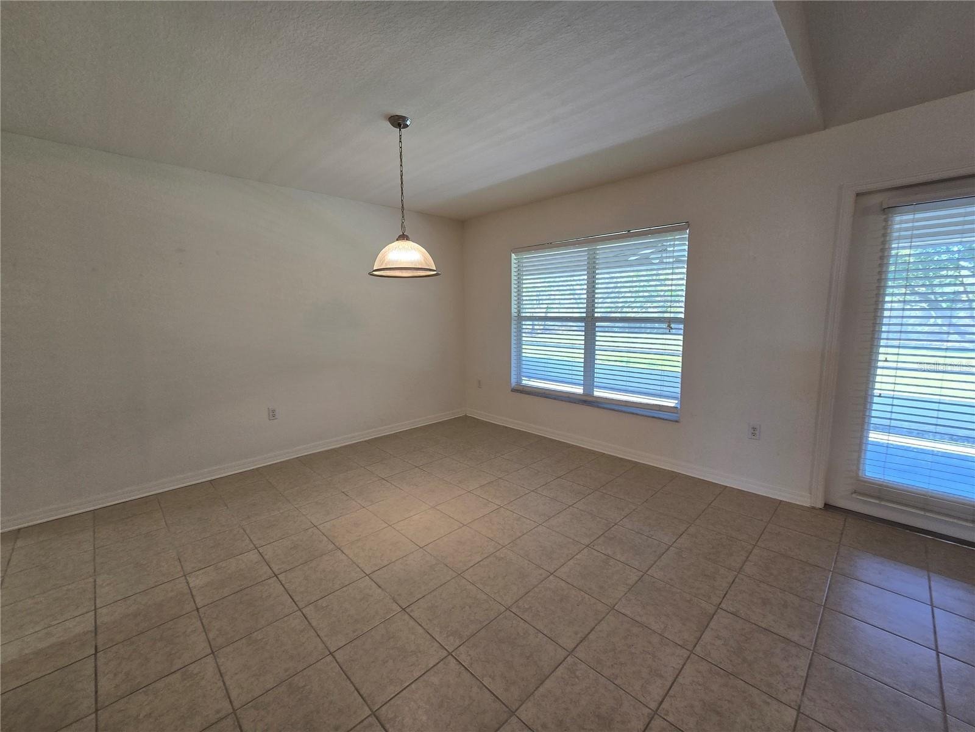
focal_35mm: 13
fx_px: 366
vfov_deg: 89.9
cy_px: 366
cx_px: 488
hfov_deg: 106.2
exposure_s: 1/60
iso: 64
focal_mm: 2.2
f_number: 2.2
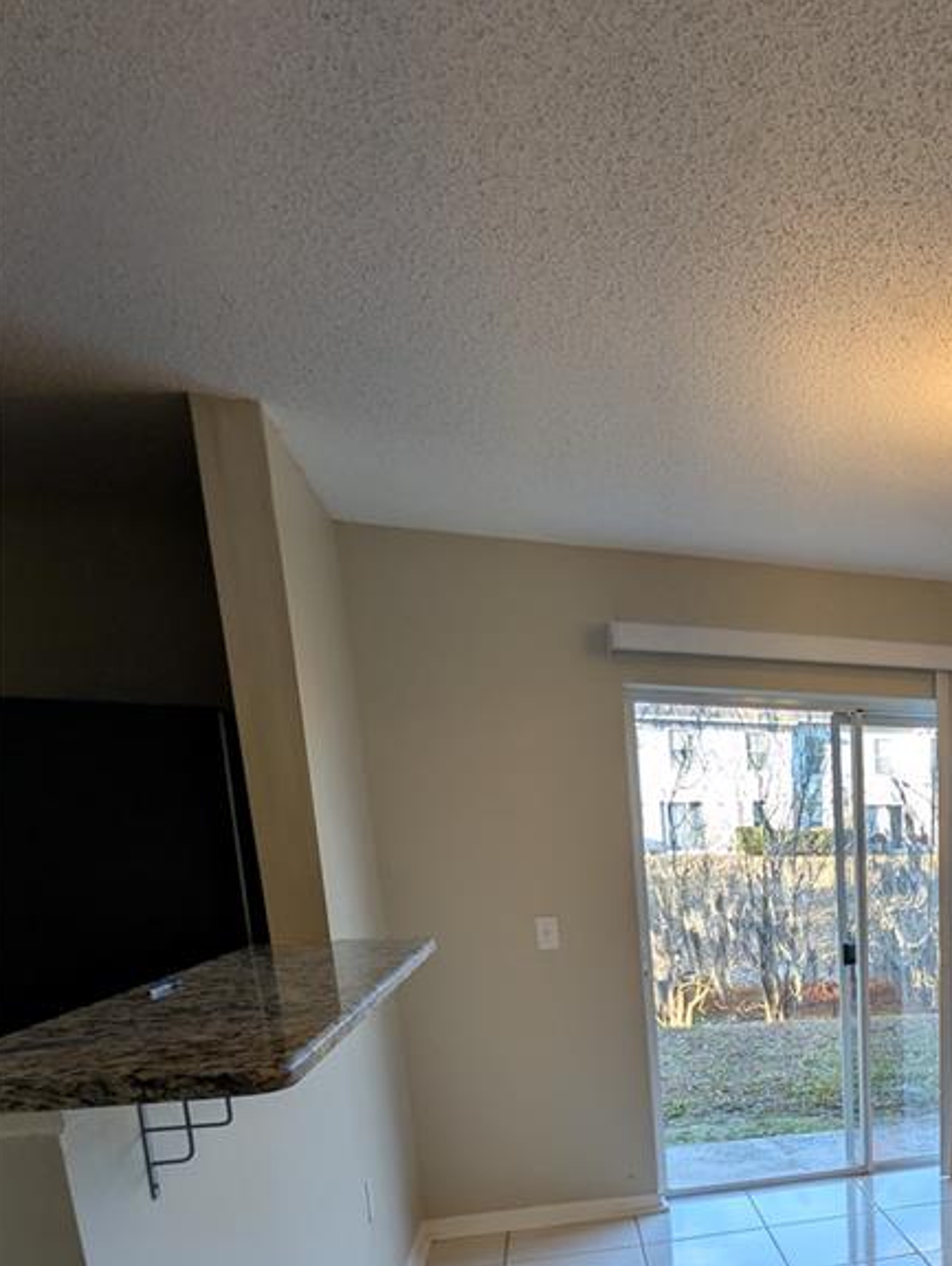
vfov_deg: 62.0
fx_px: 915
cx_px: 982
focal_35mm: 25
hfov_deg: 45.1
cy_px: 1055
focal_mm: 2.02
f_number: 1.7
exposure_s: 1/238
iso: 50
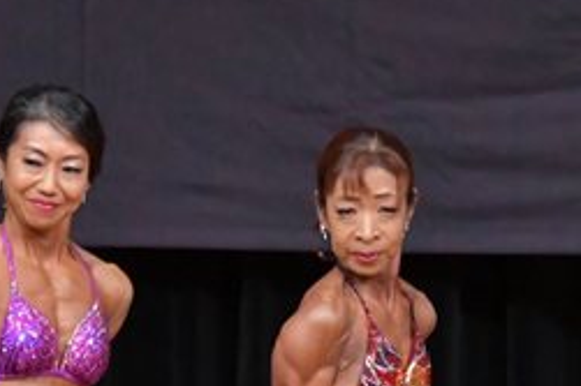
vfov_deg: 1.5
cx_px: 163
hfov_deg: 2.2
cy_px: 543
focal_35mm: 925
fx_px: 14918
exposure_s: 1/400
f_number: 5.6
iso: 5000
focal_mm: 200
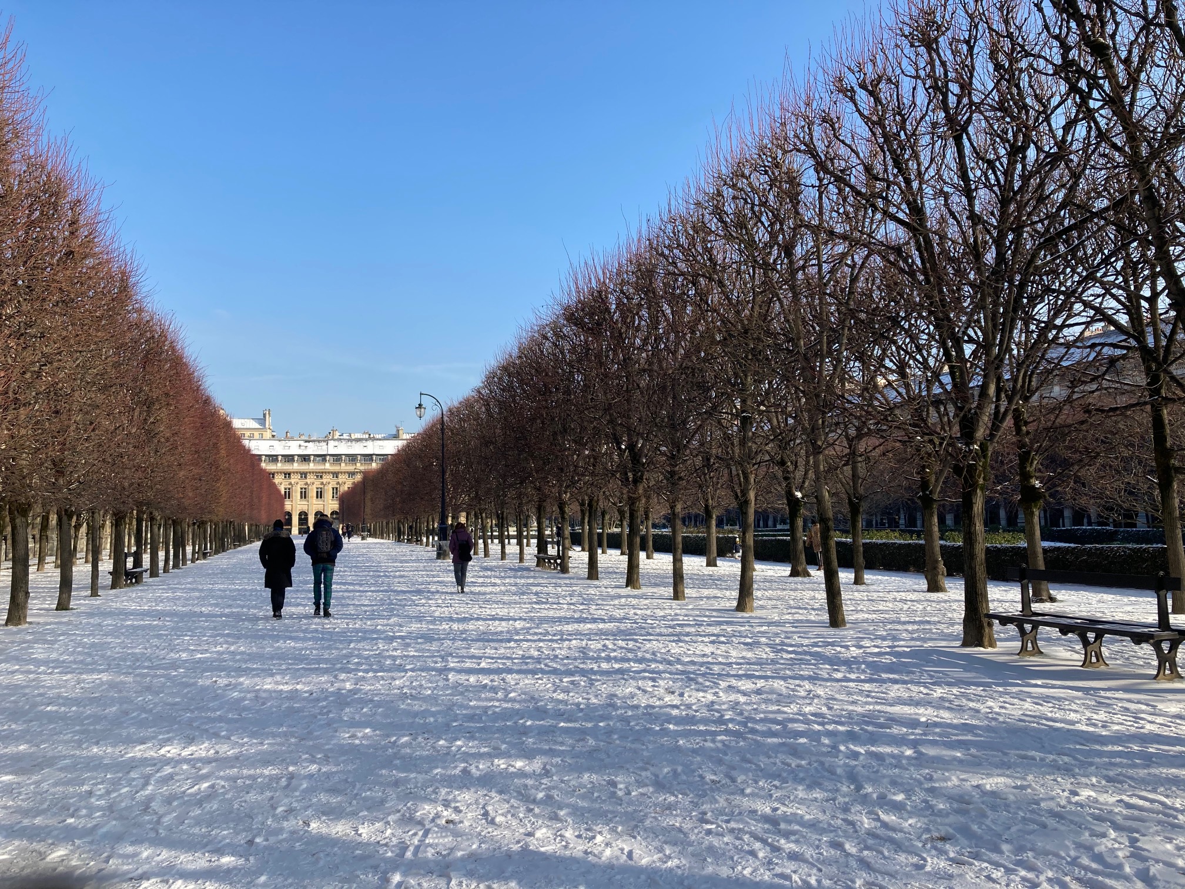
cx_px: 592
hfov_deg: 63.4
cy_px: 444
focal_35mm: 28
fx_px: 959
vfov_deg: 49.7
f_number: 1.8
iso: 20
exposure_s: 1/1473
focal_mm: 3.99
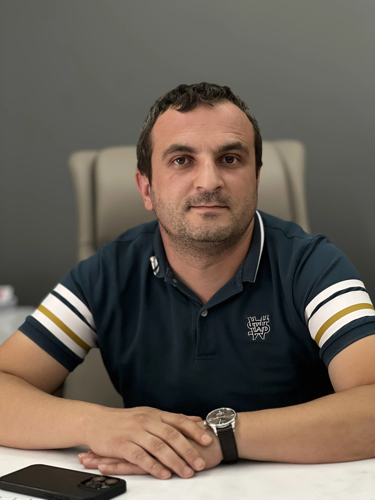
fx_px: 1112
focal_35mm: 77
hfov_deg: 19.1
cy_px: 250
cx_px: 188
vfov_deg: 25.3
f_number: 2.8
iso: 125
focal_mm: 9
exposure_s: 1/50
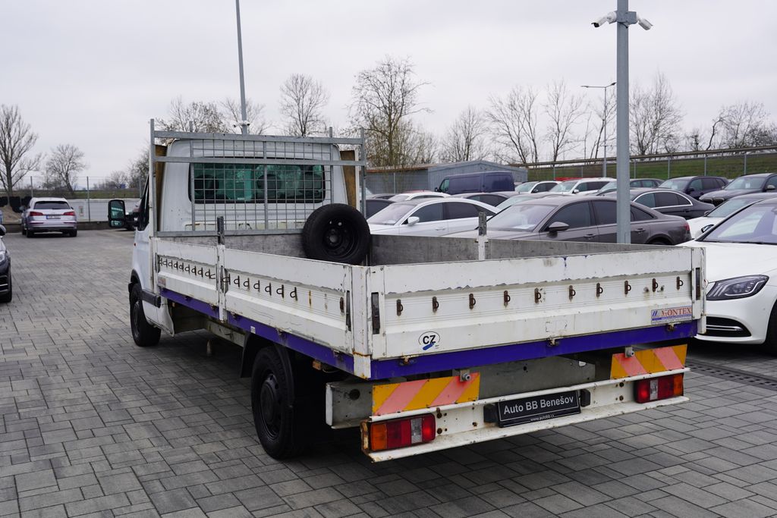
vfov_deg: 37.9
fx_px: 755
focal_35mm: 35
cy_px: 259
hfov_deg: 54.4
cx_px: 388
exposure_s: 1/100
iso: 100
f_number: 6.3
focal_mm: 35
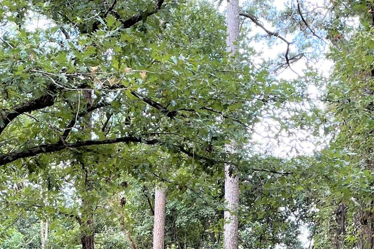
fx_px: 894
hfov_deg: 23.2
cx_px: 63
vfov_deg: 15.3
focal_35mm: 86
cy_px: 302
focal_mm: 4.2
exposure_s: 1/129
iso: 32
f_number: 1.6
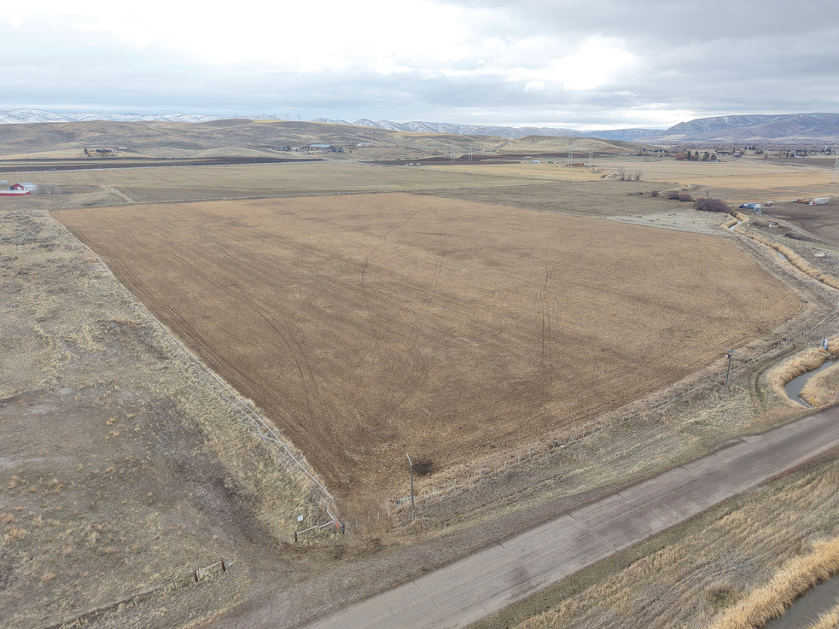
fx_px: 606
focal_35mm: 25
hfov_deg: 69.4
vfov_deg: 54.9
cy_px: 319
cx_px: 430
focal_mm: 8.67
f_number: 1.8
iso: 400
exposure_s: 1/800
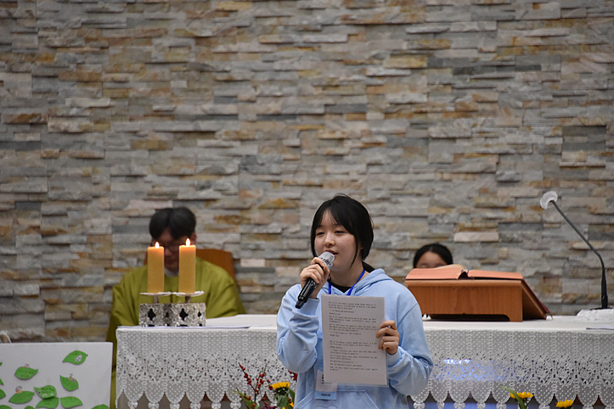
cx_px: 337
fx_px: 5662
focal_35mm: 332
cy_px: 213
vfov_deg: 4.1
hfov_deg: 6.2
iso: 4000
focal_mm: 300
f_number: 5.6
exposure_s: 1/125
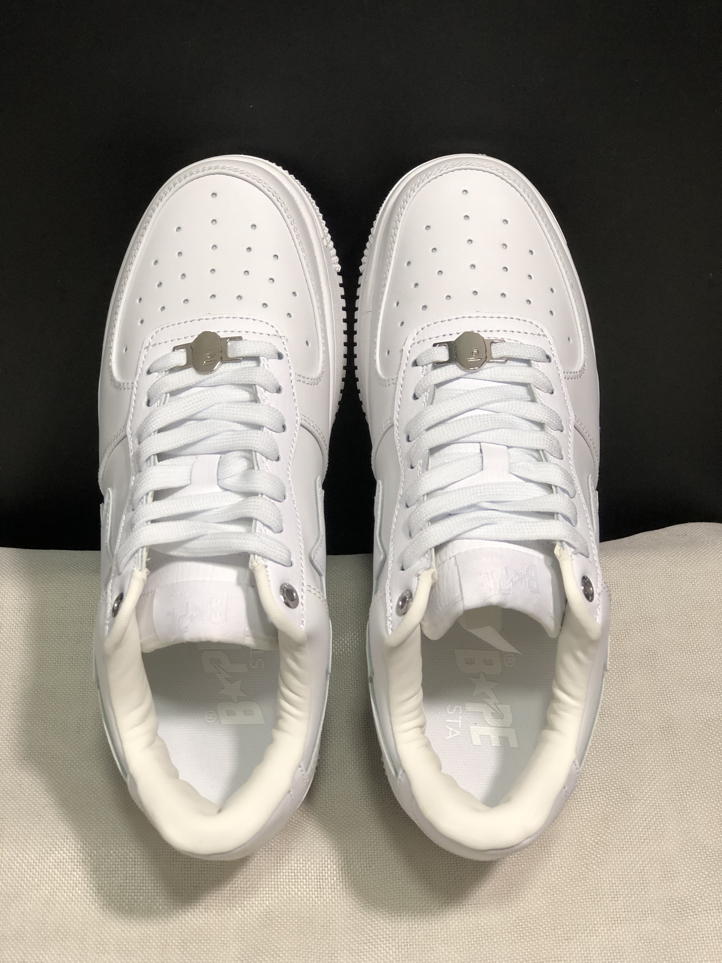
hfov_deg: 25.7
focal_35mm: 57
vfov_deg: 33.8
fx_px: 1585
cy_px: 482
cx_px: 361
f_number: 2.8
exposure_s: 1/30
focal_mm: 6.6
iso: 80
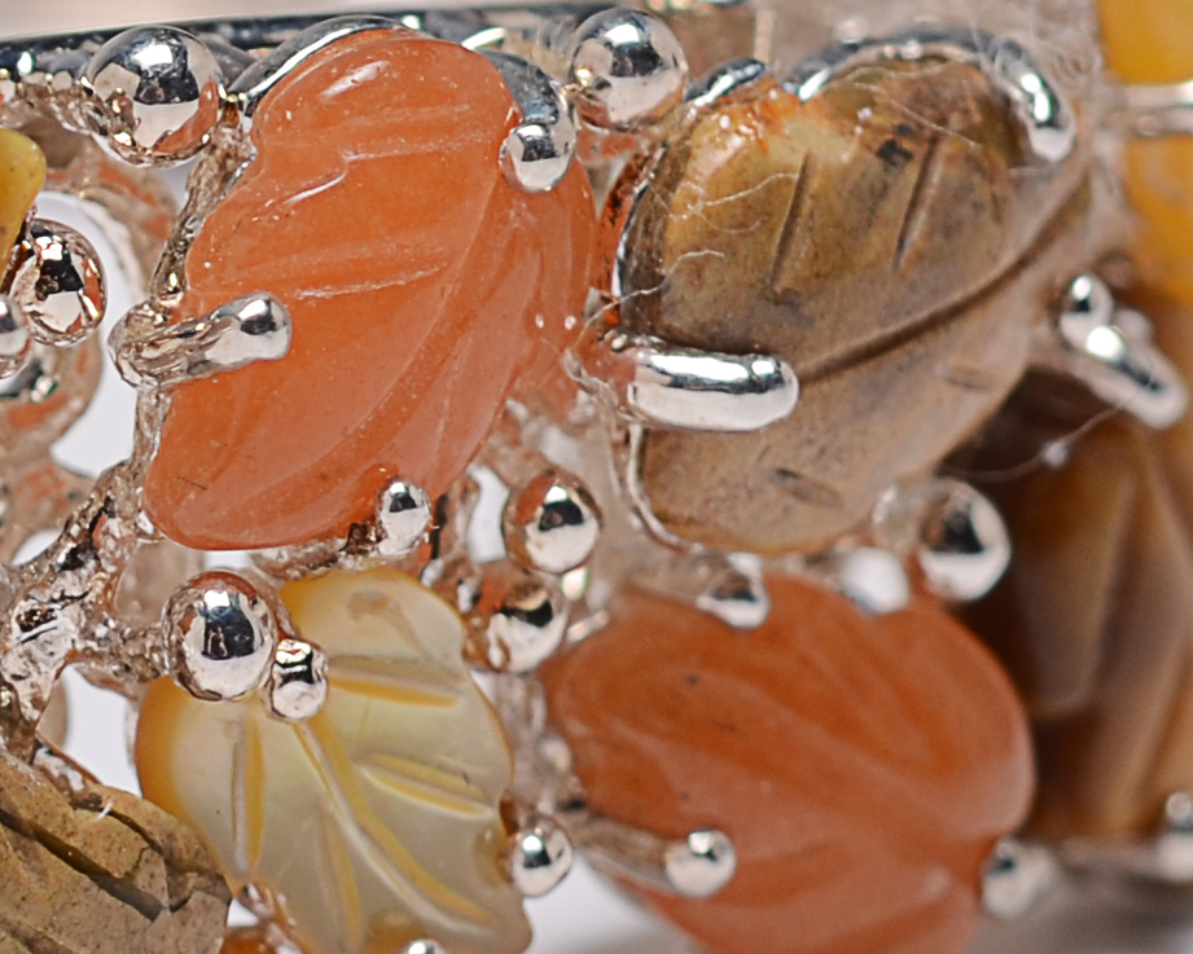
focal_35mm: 451
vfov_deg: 3.4
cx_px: -859
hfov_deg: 4.3
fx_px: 15926
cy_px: 410
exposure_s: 1/80
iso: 100
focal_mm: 60
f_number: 8
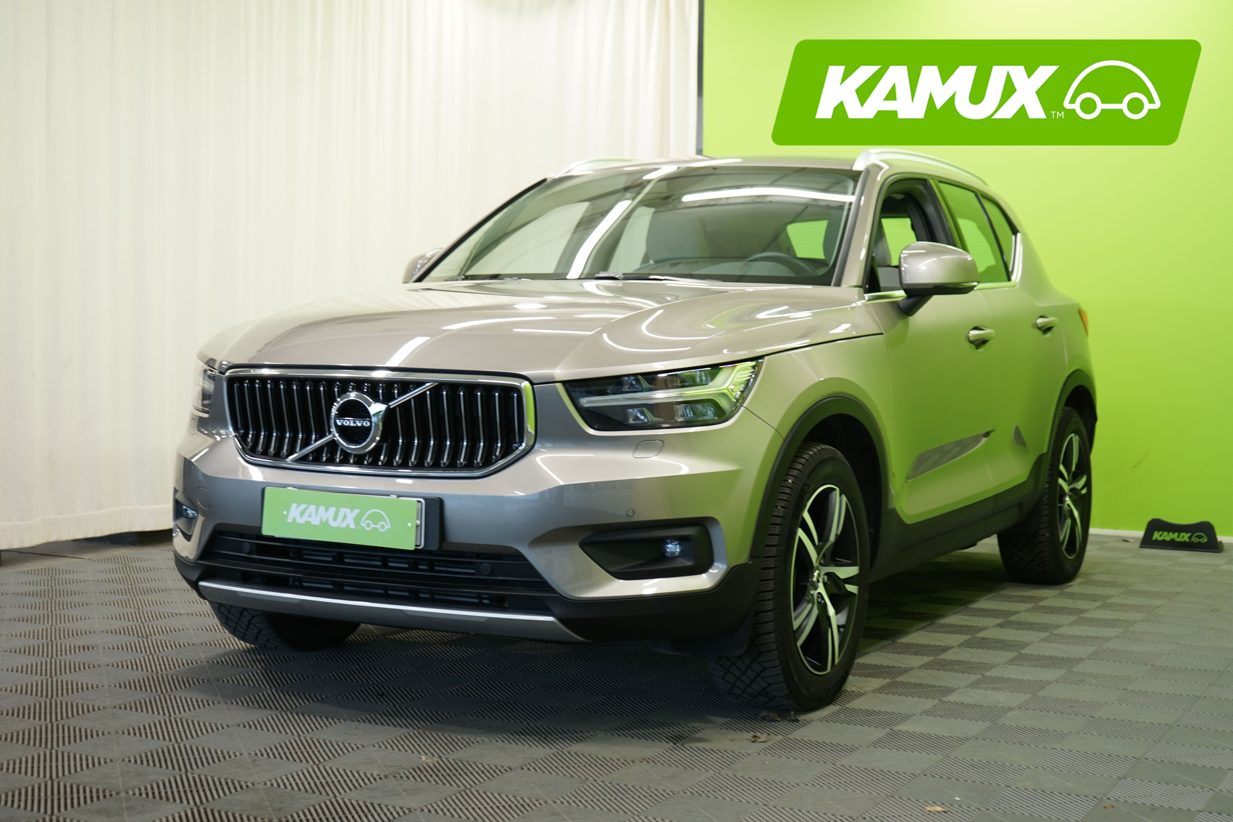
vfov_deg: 27.5
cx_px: 616
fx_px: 1678
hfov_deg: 40.3
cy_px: 411
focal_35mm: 49
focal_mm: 49
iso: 250
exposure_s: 1/15
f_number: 4.5
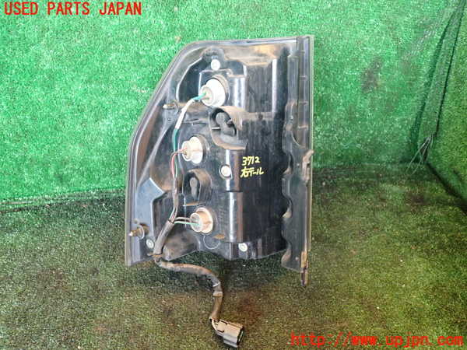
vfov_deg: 46.8
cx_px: 234
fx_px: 405
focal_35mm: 30
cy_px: 175
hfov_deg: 60.0
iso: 500
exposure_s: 1/30
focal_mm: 5.4
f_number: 2.3
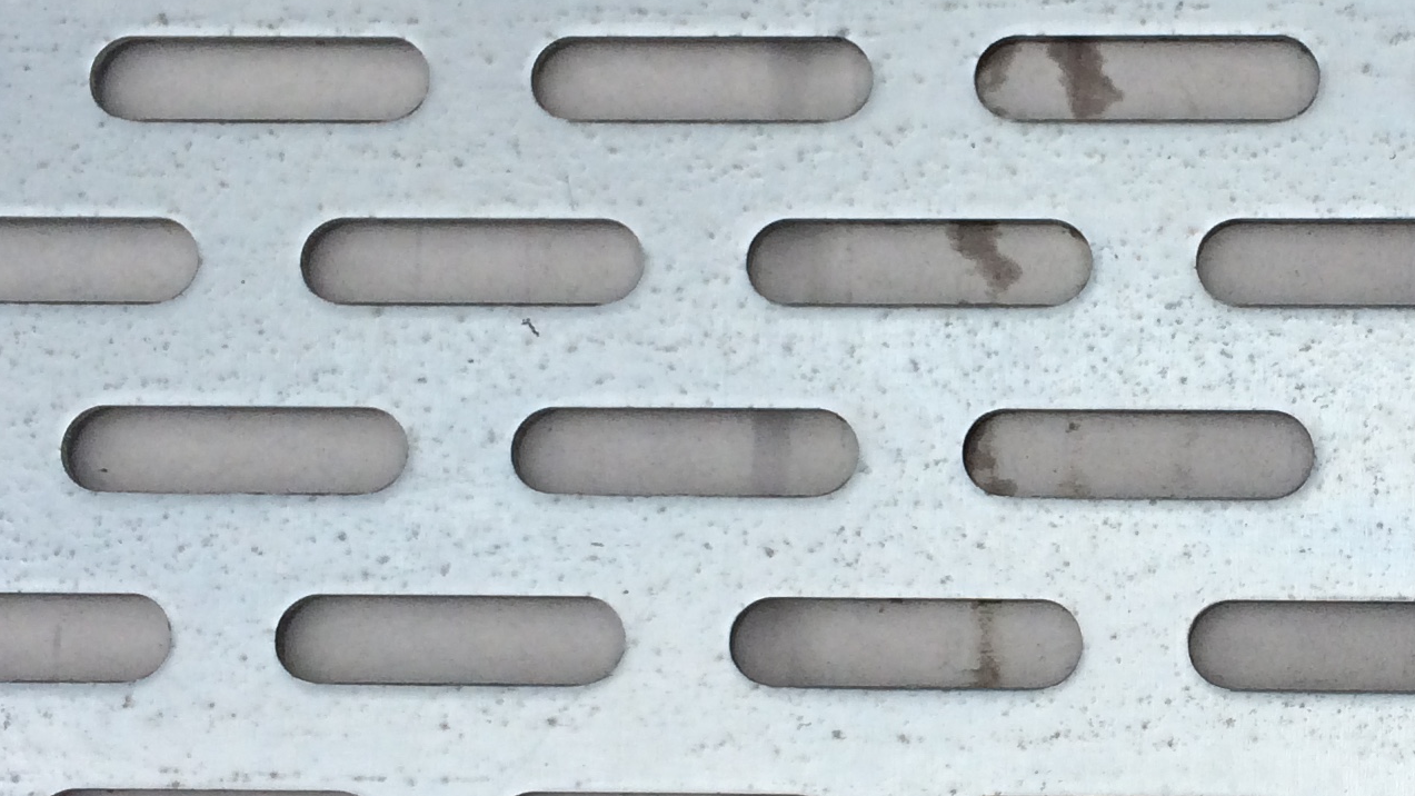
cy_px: 519
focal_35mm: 81
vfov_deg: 14.9
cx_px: 1223
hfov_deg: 25.5
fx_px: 3039
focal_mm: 4.15
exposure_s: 1/2933
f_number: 2.2
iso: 32
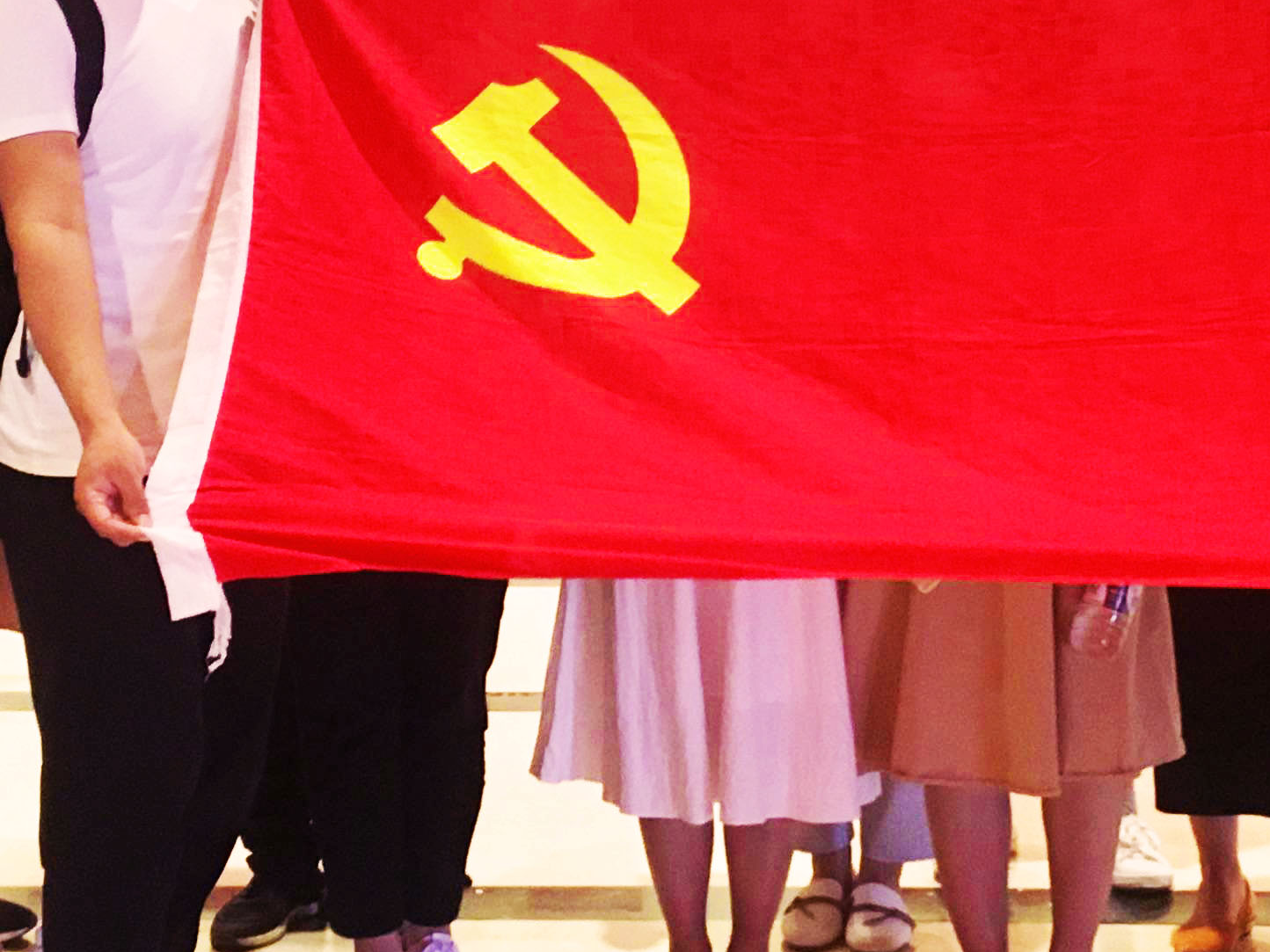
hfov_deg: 24.1
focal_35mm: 81
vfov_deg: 18.2
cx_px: 605
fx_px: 2972
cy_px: 357
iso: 160
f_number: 2.2
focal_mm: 4.15
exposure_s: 1/33
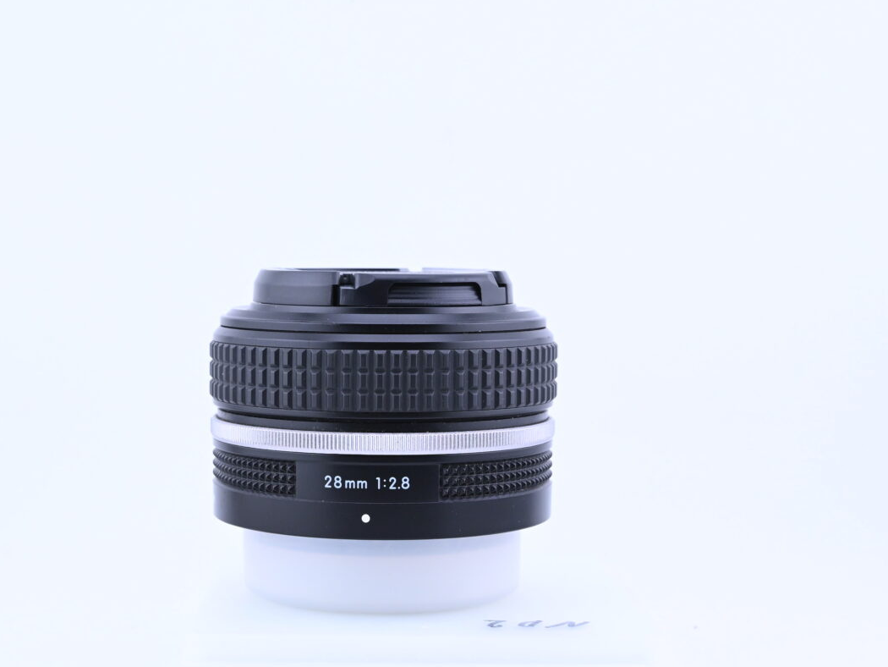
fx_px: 1719
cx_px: 381
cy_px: 329
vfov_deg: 21.9
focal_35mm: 67
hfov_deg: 28.9
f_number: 11
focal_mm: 41
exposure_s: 1/125
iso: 640
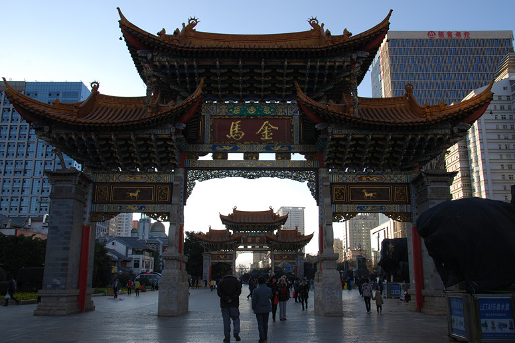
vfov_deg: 40.5
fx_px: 465
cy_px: 170
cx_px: 253
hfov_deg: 57.9
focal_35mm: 33
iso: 100
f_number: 8
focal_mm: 21
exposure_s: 1/80
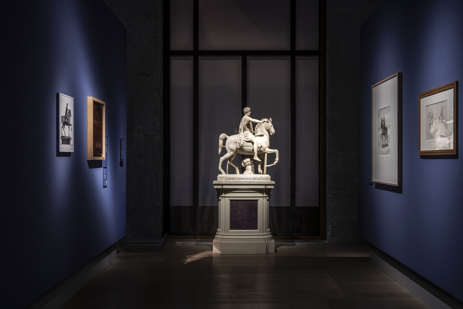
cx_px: 232
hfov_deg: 53.1
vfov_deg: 36.9
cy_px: 154
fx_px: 463
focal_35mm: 36
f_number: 6.3
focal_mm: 24
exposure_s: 1.6
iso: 80
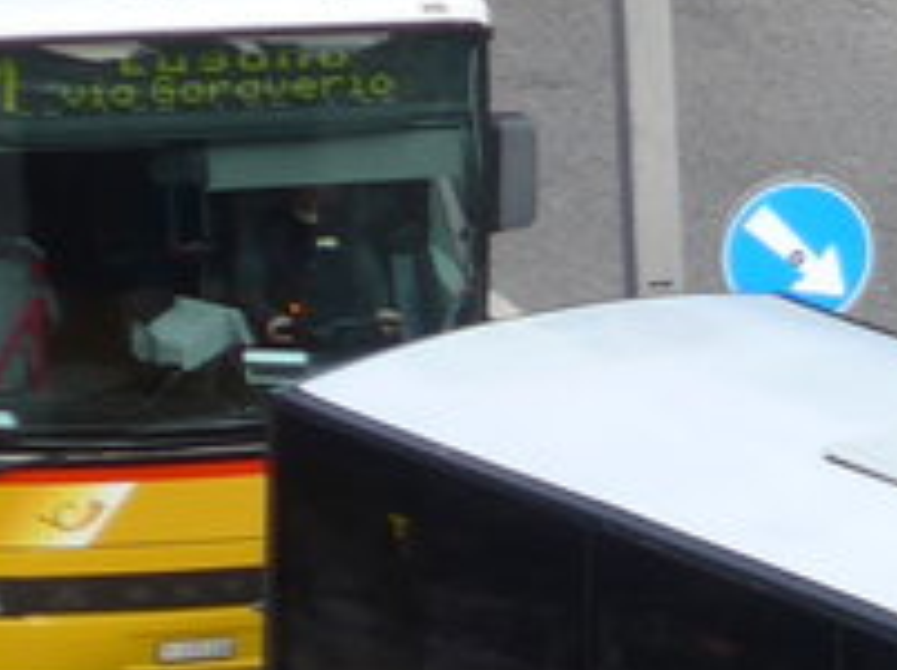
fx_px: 9596
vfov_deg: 4.0
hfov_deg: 5.2
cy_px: 666
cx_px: 2138
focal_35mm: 371
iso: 80
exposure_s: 1/500
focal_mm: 12.7
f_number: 3.7
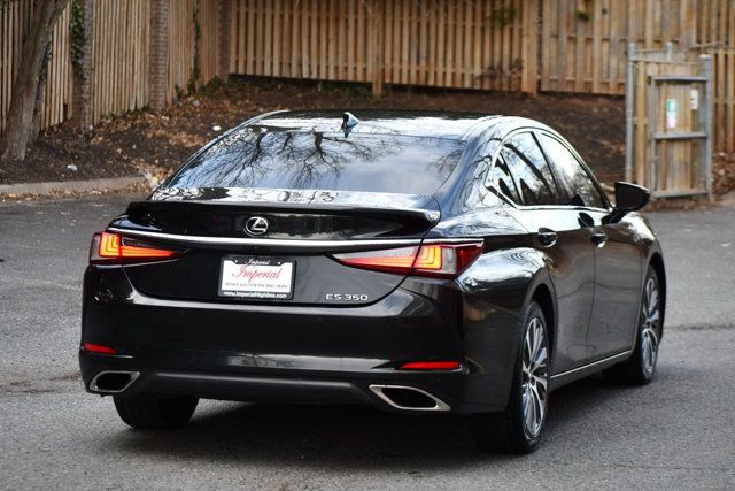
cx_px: 368
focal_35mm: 117
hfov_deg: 17.5
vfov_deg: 11.7
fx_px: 2389
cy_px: 246
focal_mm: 78
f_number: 4.8
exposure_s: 1/250
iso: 720
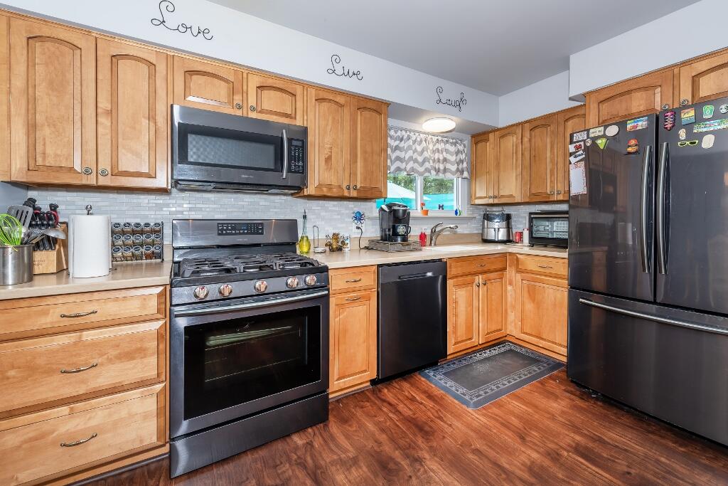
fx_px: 283
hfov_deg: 104.2
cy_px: 243
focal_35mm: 14
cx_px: 364
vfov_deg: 81.2
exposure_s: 1/60
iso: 100
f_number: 5.6
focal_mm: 14
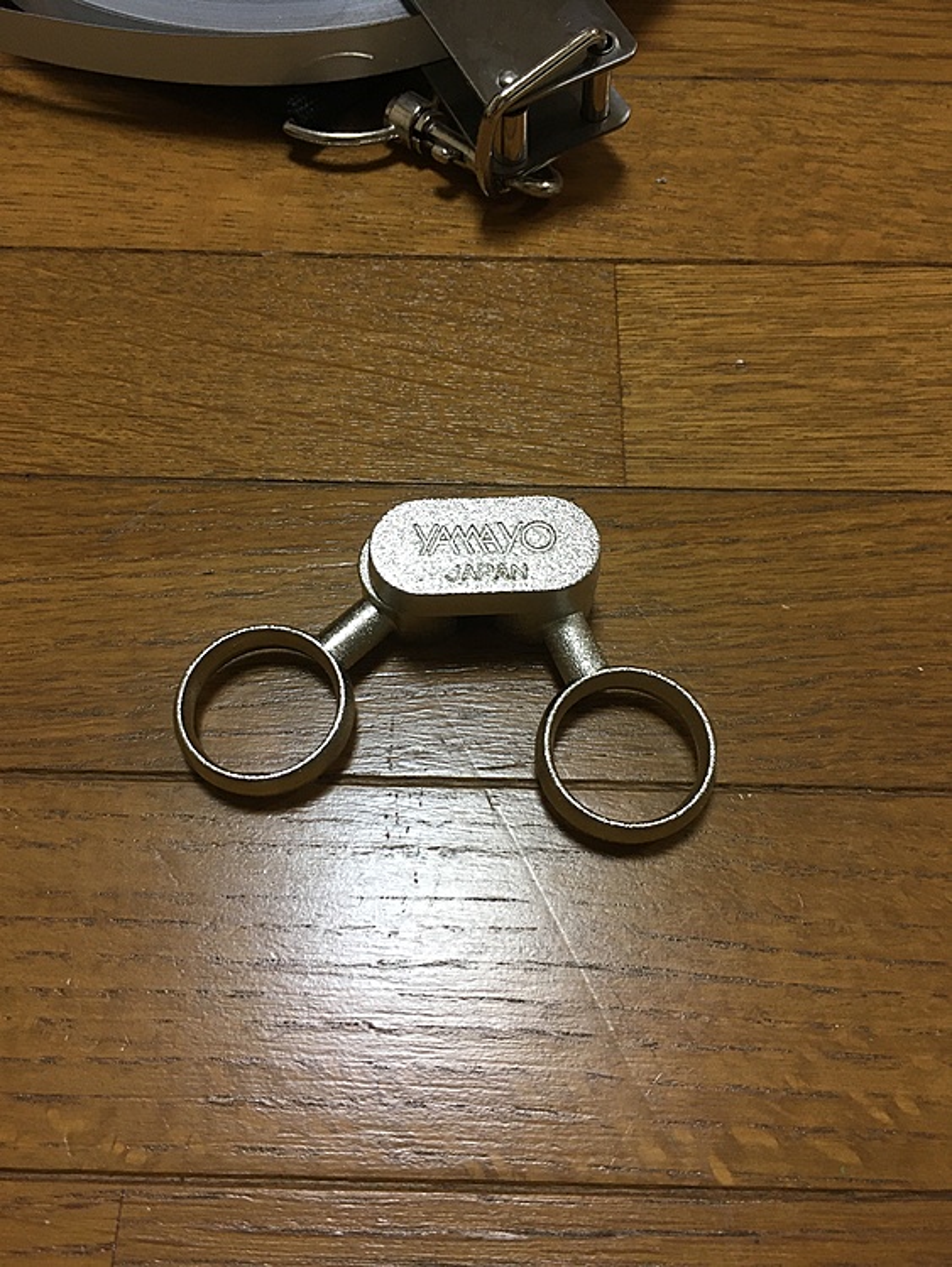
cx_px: 476
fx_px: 1063
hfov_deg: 48.3
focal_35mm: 29
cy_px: 634
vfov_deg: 61.6
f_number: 2.2
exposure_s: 1/33
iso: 125
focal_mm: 4.15
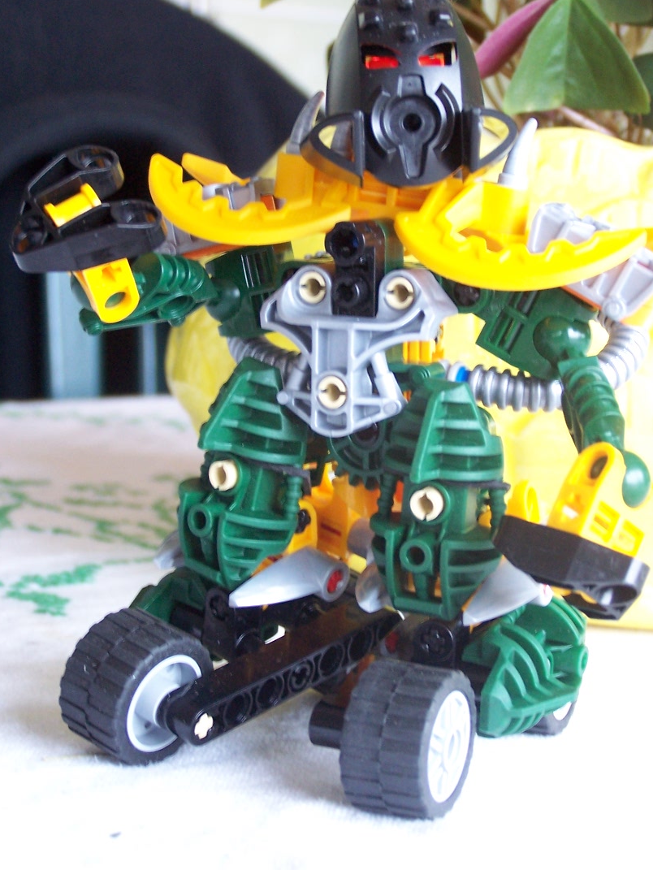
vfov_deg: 23.3
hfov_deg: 17.6
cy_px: 389
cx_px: 361
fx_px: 2112
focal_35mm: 84
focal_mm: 12.4
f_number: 3.2
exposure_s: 1/4
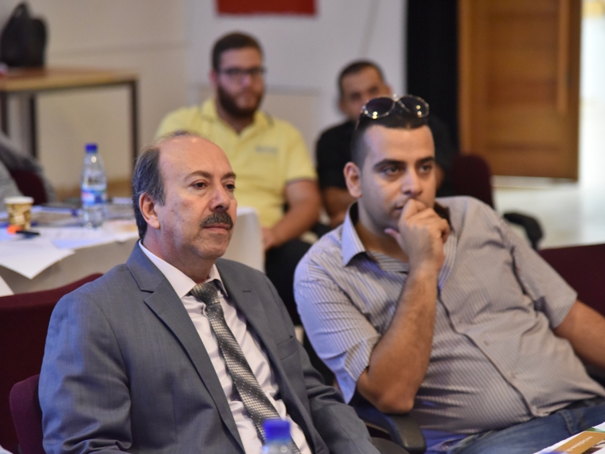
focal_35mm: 131
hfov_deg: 15.0
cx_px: 291
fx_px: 2290
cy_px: 228
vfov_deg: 11.3
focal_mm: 120
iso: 3200
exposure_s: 1/80
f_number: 4.5
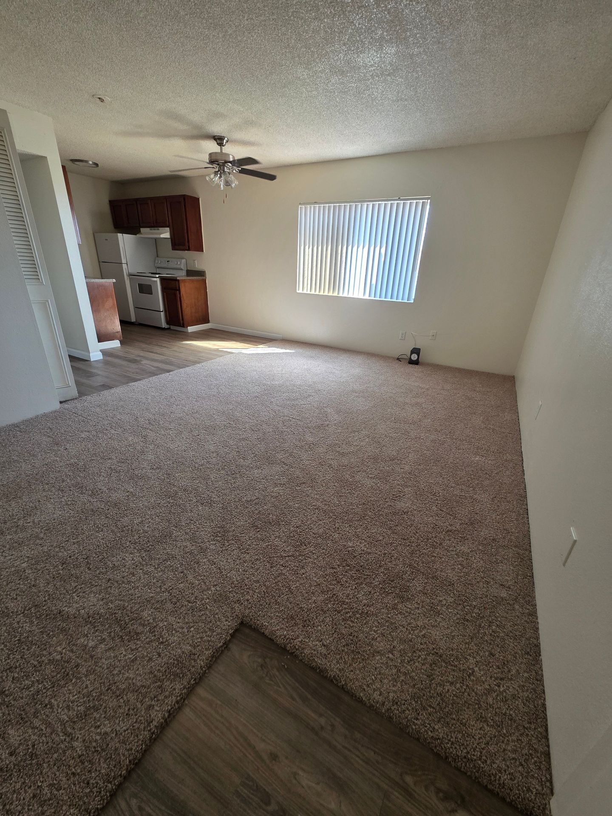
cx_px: 306
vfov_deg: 106.2
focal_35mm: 13
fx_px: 306
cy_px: 408
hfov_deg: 89.9
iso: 160
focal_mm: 2.2
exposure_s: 1/60
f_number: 1.9
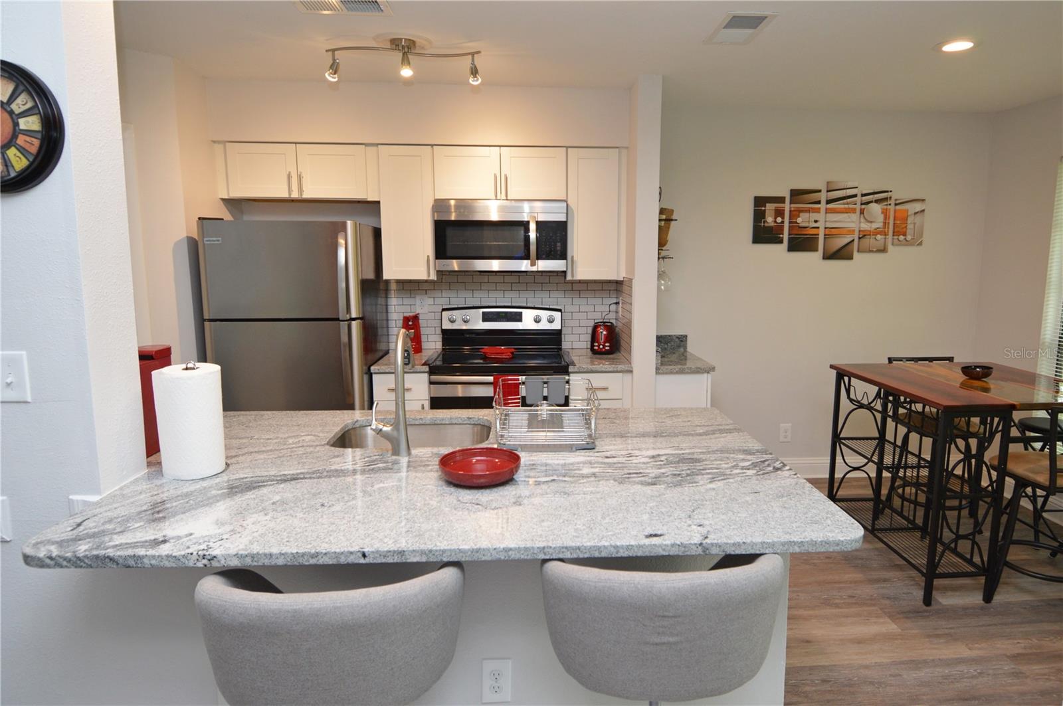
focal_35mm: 18
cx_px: 532
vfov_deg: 67.3
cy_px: 353
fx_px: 531
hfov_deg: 90.1
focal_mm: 12
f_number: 4
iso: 450
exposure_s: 1/60
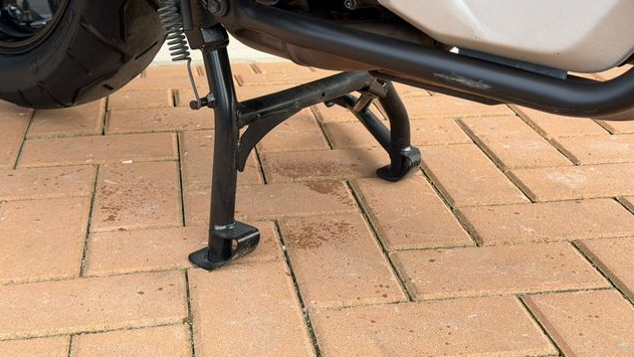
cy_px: 135
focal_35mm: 53
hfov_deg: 39.2
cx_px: 319
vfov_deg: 22.6
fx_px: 891
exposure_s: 1/917
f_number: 1.78
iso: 64
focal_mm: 6.76
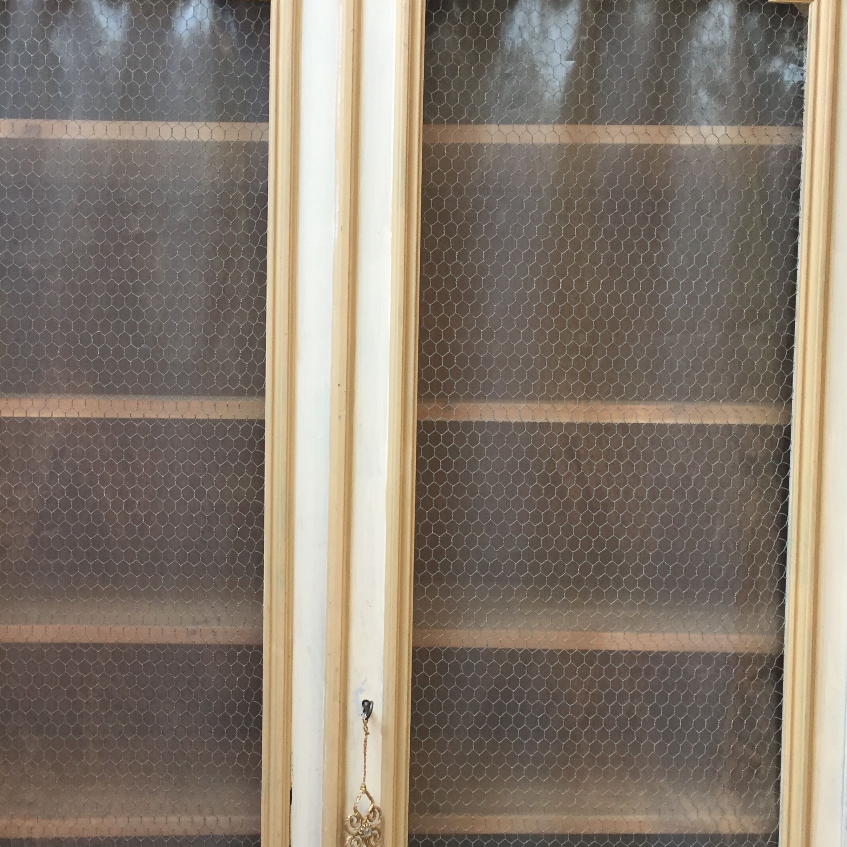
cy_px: 438
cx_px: 320
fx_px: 1080
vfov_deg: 42.8
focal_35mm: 39
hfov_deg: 42.5
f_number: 2.2
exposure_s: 1/33
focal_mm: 4.15
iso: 64
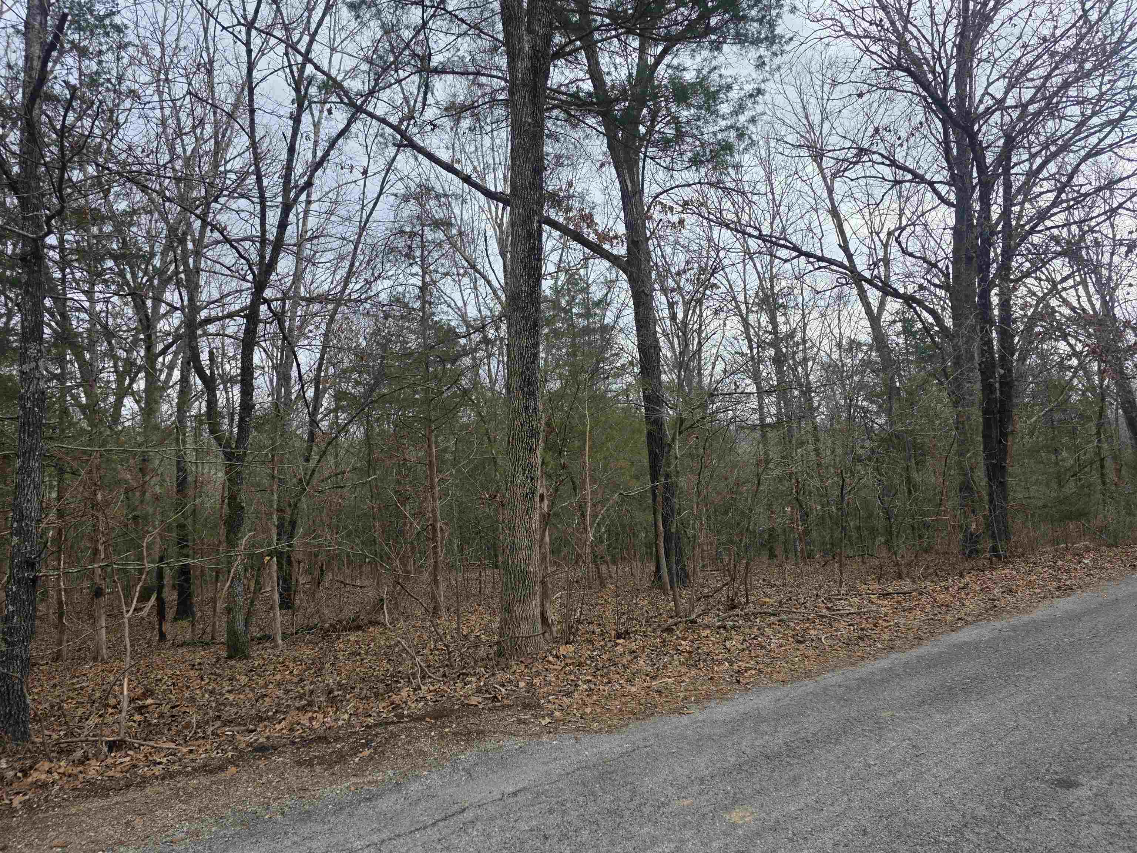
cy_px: 426
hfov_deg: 73.9
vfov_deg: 58.9
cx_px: 568
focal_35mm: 23
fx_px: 755
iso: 32
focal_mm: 6.3
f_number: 1.7
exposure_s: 1/359
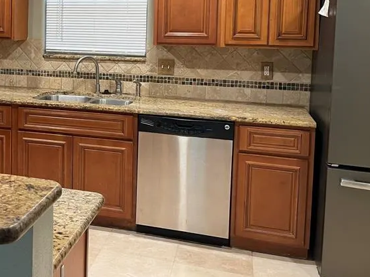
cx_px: 50
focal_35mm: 46
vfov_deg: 30.6
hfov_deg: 38.9
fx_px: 491
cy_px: 50
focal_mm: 5.1
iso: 200
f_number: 1.6
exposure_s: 1/60
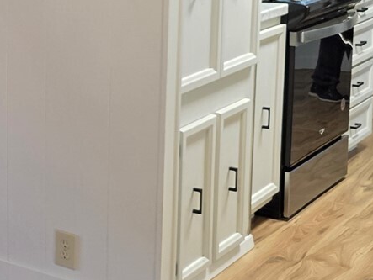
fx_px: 895
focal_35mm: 83
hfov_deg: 20.4
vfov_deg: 17.6
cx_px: -176
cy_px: 45
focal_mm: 6.3
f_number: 1.7
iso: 200
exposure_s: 1/120
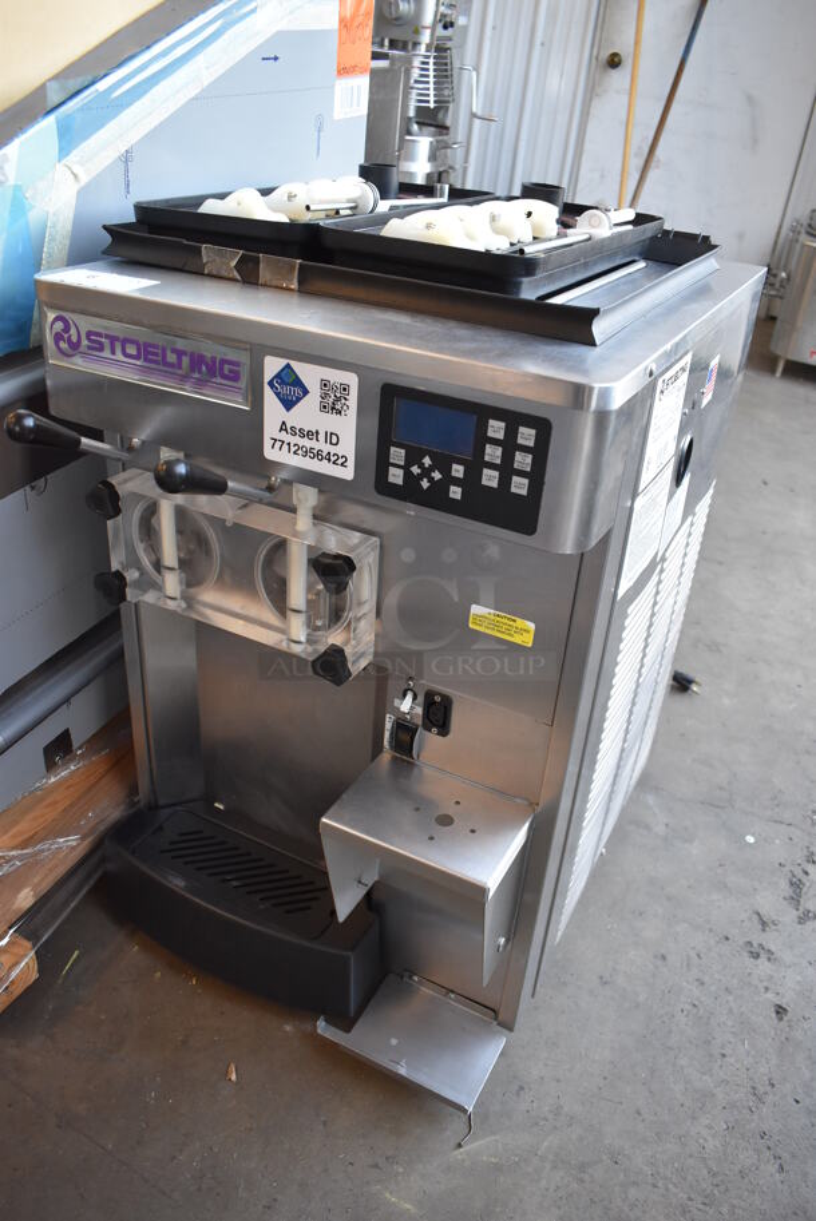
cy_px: 610
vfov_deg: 67.3
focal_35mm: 27
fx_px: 917
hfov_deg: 48.0
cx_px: 408
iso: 1250
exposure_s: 1/125
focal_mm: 18
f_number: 3.5
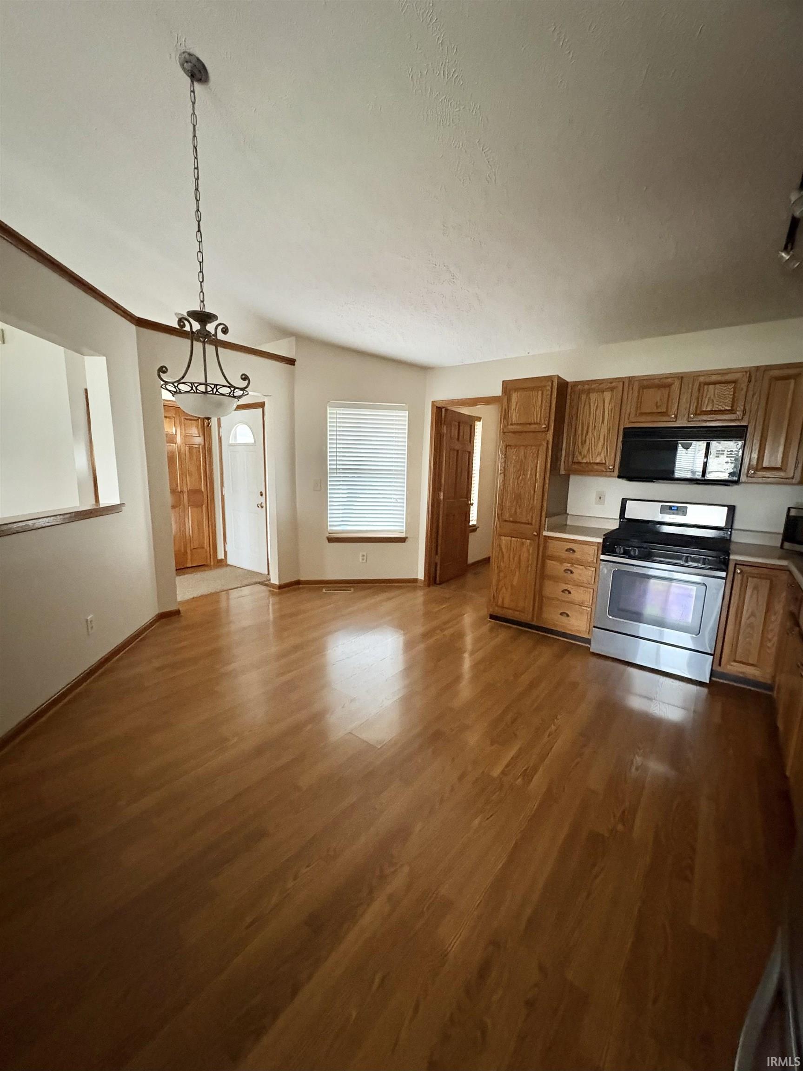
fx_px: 433
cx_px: 402
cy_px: 536
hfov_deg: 85.7
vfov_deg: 102.1
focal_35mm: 14
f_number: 2.2
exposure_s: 1/40
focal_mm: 2.22
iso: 1000
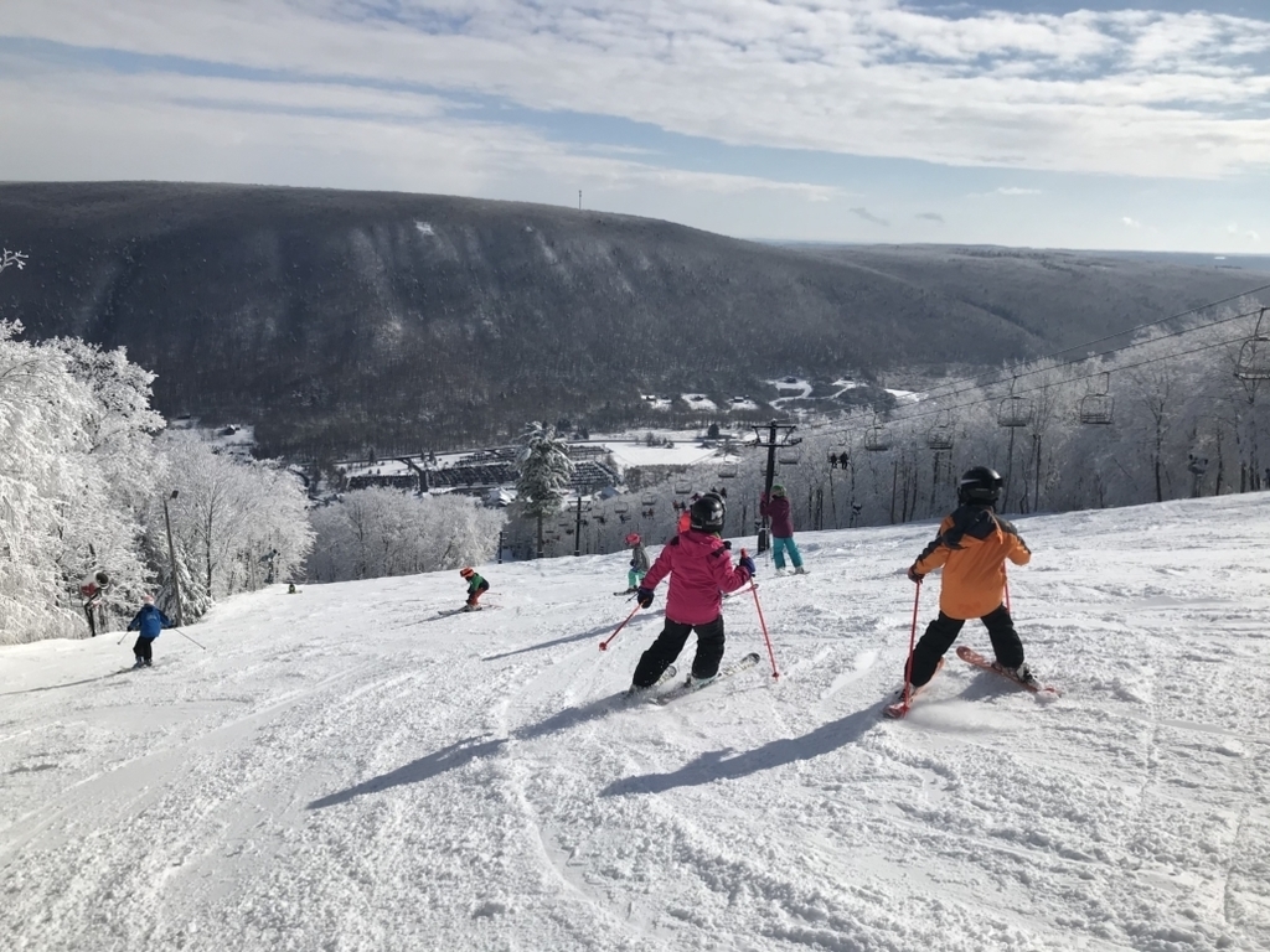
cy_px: 476
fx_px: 1027
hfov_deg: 63.4
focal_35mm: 28
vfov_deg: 49.7
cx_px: 635
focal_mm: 3.99
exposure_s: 1/8000
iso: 20
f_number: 1.8
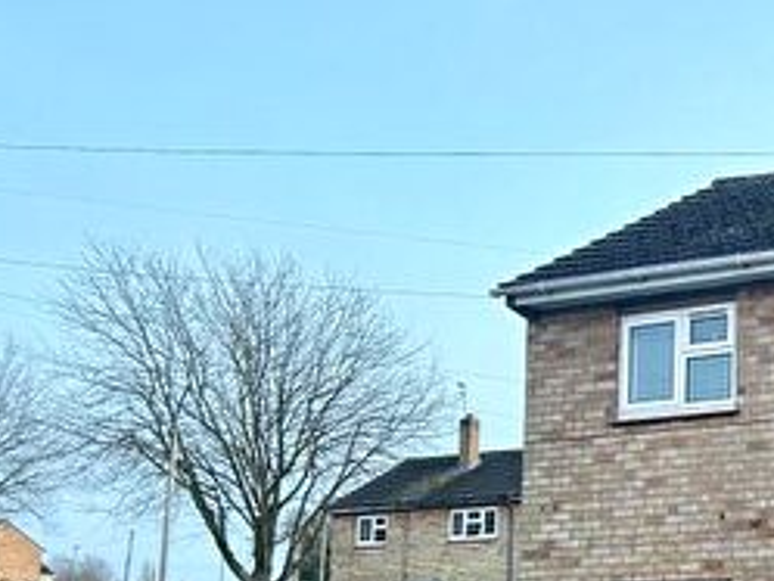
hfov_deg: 24.3
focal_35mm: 73
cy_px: 514
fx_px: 1633
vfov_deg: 19.8
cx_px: 920
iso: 200
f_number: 1.5
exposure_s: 1/60
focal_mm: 5.7
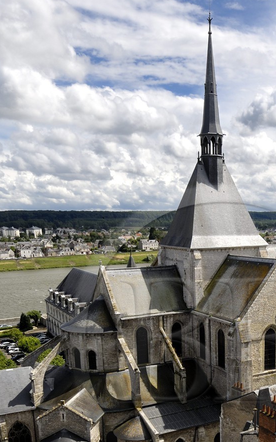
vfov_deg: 51.4
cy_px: 341
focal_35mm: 36
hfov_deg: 34.3
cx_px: 223
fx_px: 432
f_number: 11
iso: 100
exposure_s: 1/160
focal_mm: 13
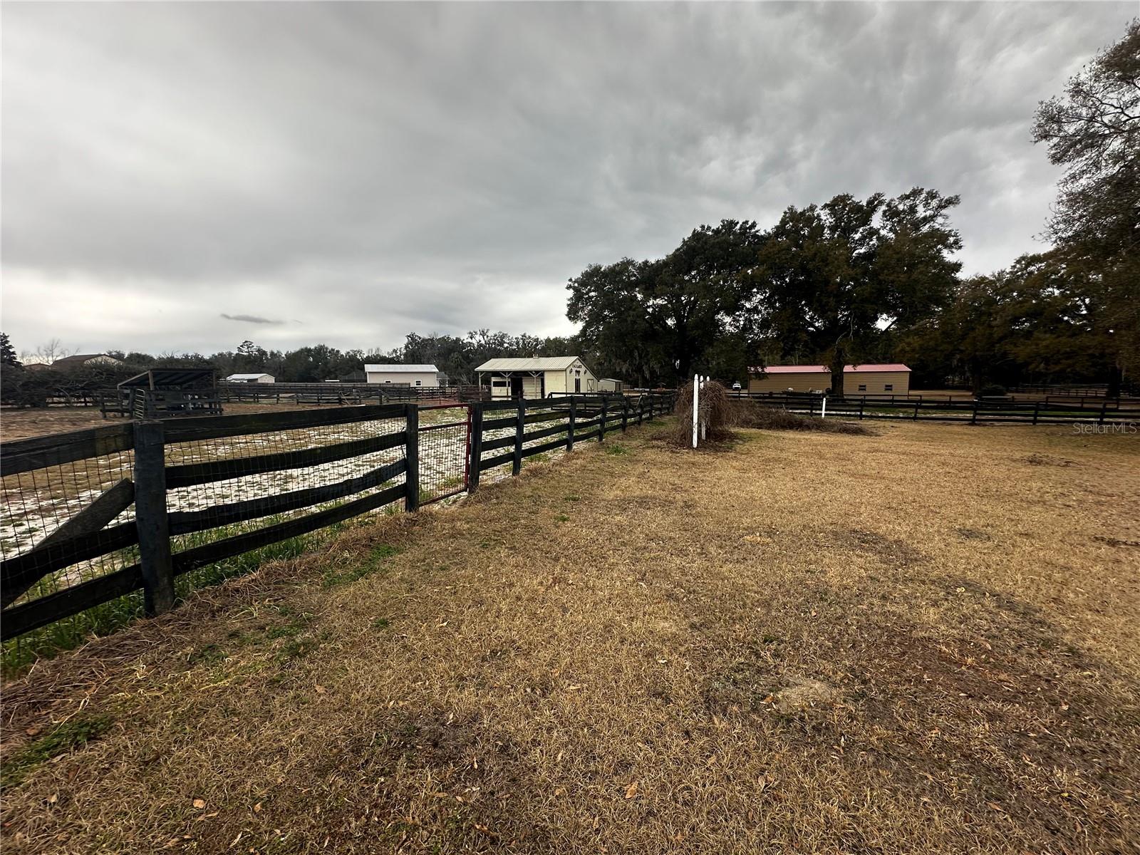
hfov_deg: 102.1
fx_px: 461
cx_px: 570
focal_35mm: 14
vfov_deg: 85.7
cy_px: 428
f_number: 2.2
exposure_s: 1/283
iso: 40
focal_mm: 2.22
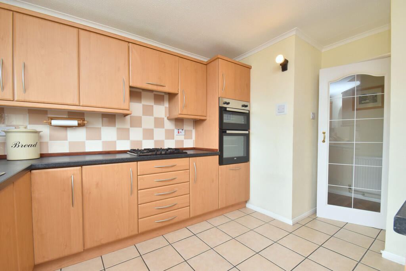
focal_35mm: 15
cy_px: 136
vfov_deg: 77.3
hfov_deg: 100.4
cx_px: 203
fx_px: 169
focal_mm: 10
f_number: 9
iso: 720
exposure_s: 1/60
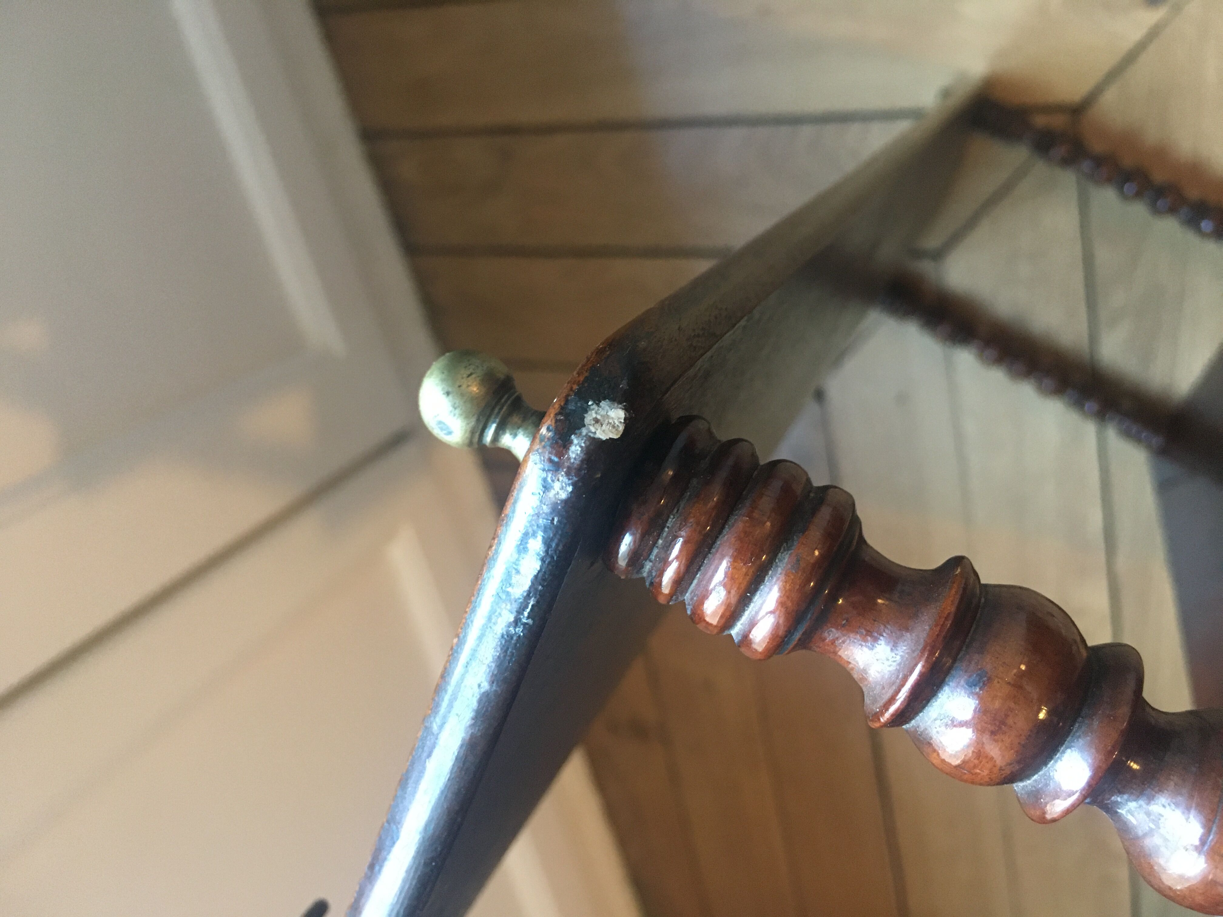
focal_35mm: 29
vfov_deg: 48.2
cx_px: 612
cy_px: 458
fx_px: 1025
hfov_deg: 61.7
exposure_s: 1/25
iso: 200
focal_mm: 4.15
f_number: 2.2
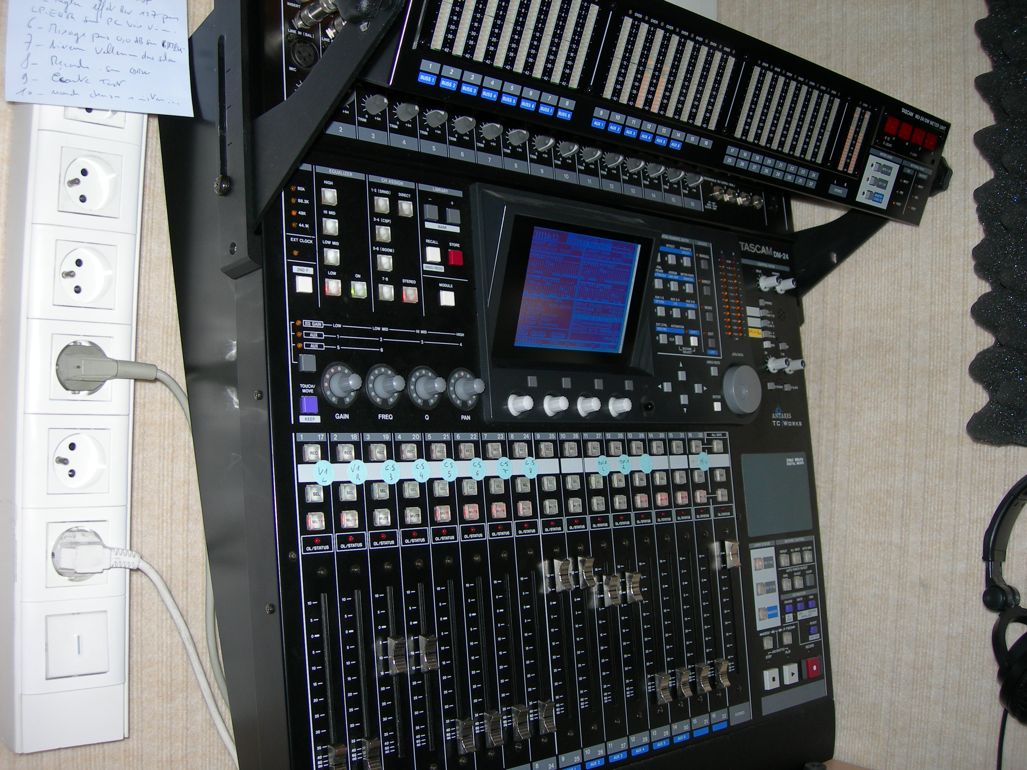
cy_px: 385
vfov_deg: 37.7
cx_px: 514
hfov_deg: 49.0
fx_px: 1127
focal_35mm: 38
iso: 50
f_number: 2.8
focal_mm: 7.8
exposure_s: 1/60.1
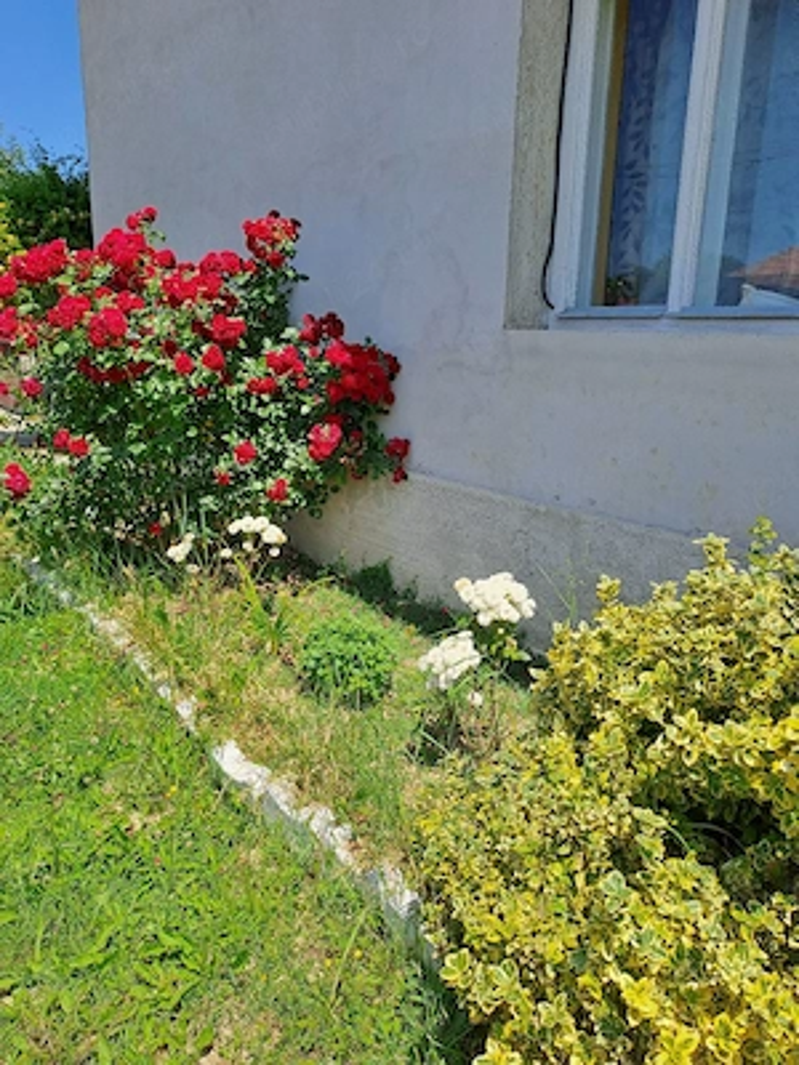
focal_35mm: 25
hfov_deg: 54.9
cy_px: 532
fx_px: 769
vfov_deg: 69.4
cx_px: 400
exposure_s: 1/1429
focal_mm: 4.65
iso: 32
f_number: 1.8
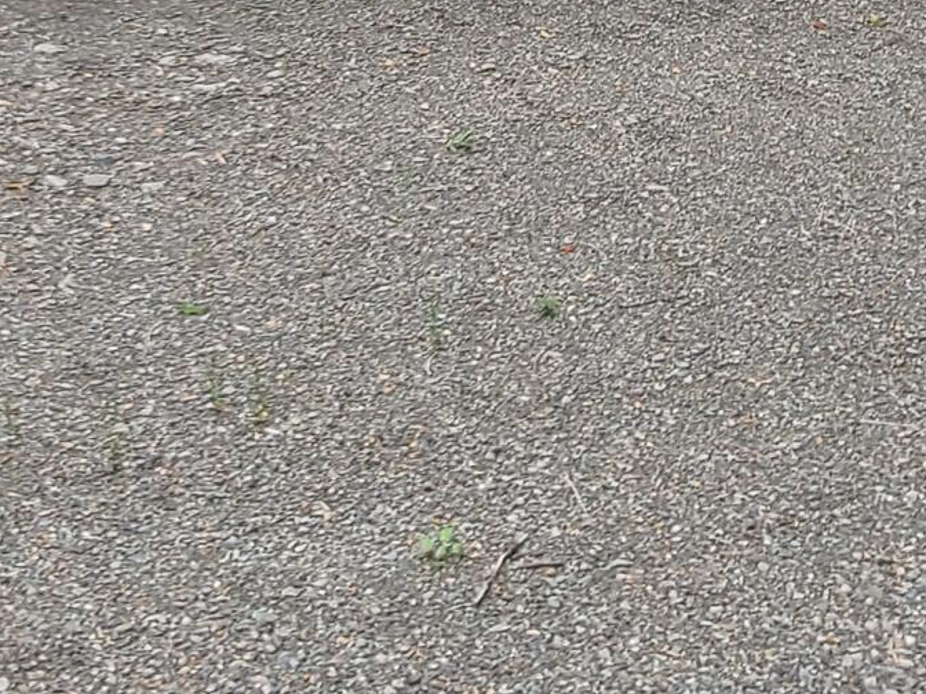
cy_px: -379
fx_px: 1552
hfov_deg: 33.1
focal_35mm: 58
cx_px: 379
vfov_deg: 21.0
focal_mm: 2.2
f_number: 2.2
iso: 50
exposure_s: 1/470
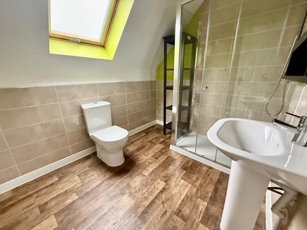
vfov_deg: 85.7
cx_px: 154
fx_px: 124
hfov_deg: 102.1
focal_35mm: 14
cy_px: 115
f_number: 2.2
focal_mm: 2.22
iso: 640
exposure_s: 1/50
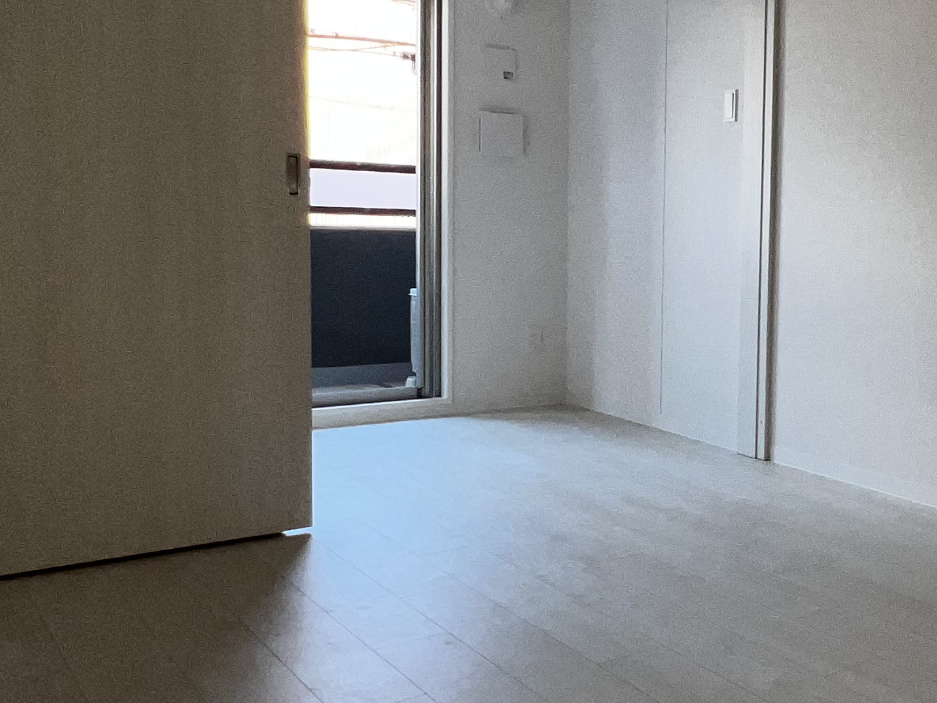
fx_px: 1029
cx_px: 936
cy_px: 310
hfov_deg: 42.3
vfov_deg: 37.7
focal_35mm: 38
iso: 50
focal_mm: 1.57
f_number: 1.8
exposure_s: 1/122
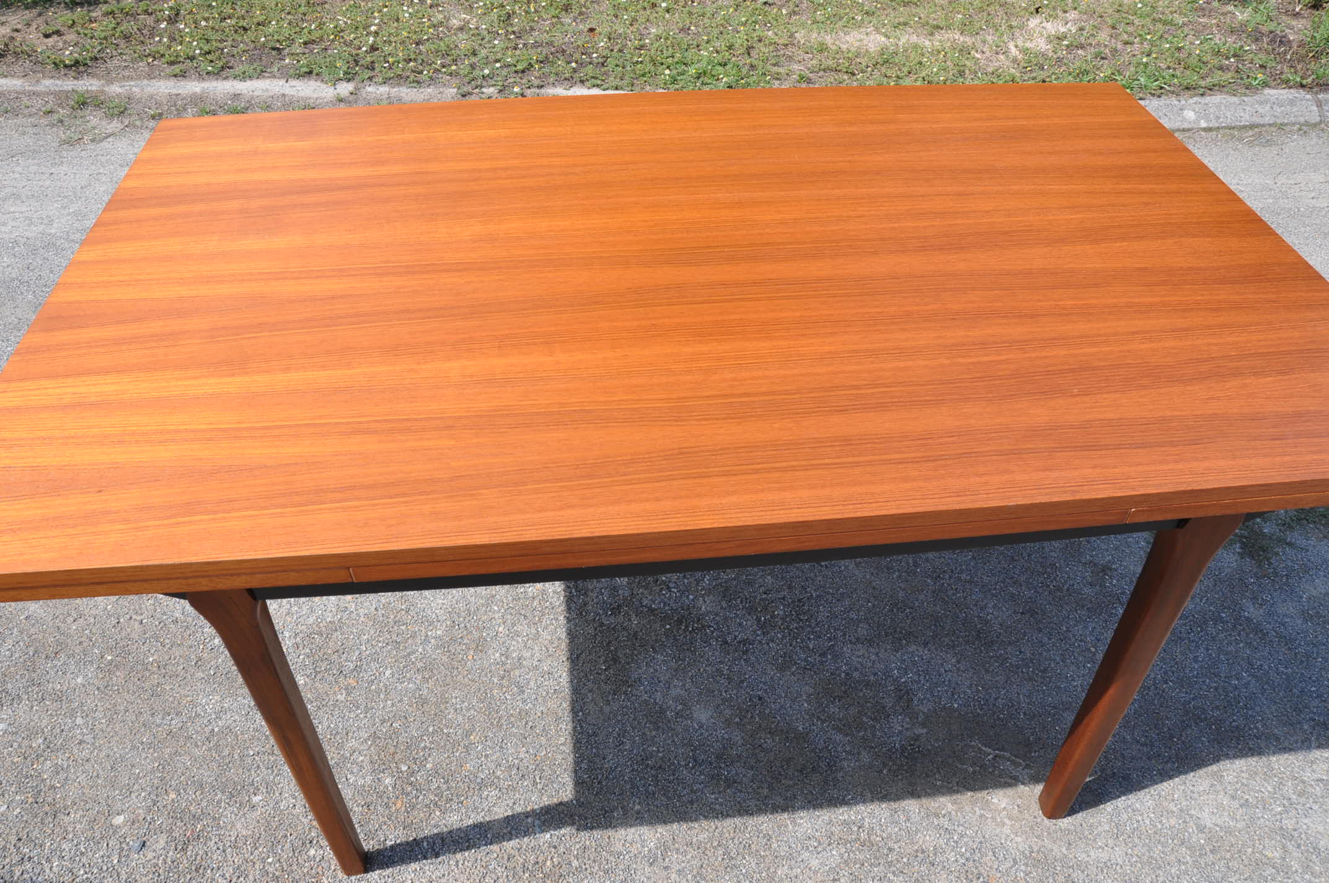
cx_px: 664
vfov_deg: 47.8
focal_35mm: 27
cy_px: 442
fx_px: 996
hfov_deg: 67.4
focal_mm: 18
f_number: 13
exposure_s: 1/160
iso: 320
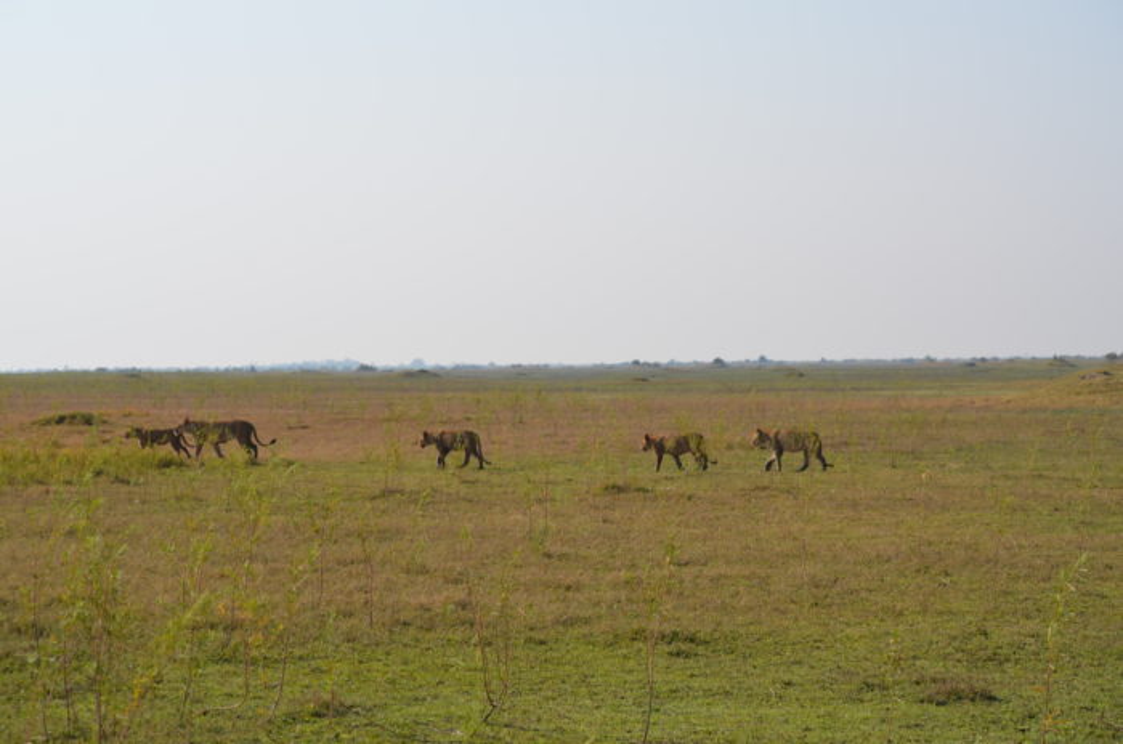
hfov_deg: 24.7
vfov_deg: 16.5
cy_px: 372
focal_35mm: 82
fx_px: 2569
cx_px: 562
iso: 100
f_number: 8
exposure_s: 1/250
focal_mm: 55
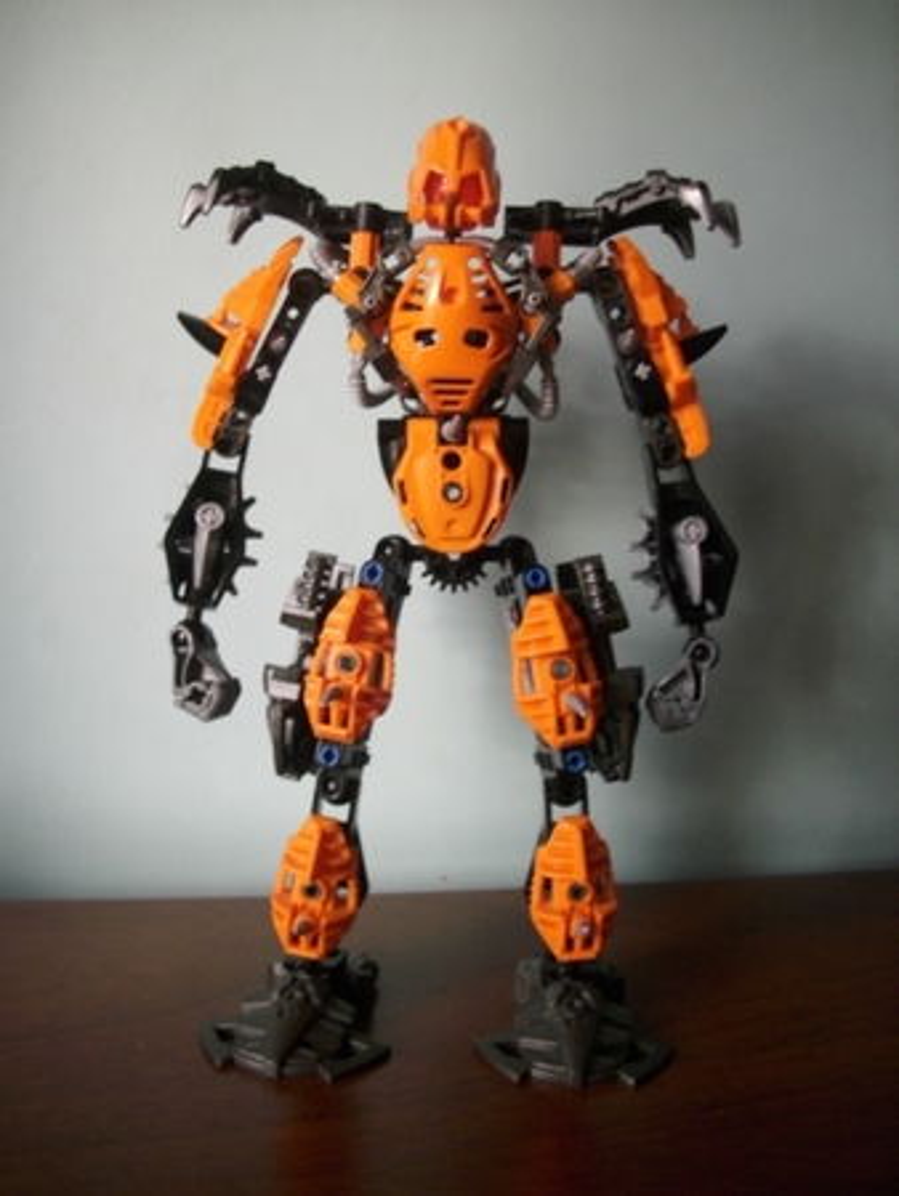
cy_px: 598
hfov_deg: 45.5
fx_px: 1072
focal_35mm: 31
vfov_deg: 58.3
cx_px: 450
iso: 200
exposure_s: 1/15
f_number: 2.8
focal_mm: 6.2
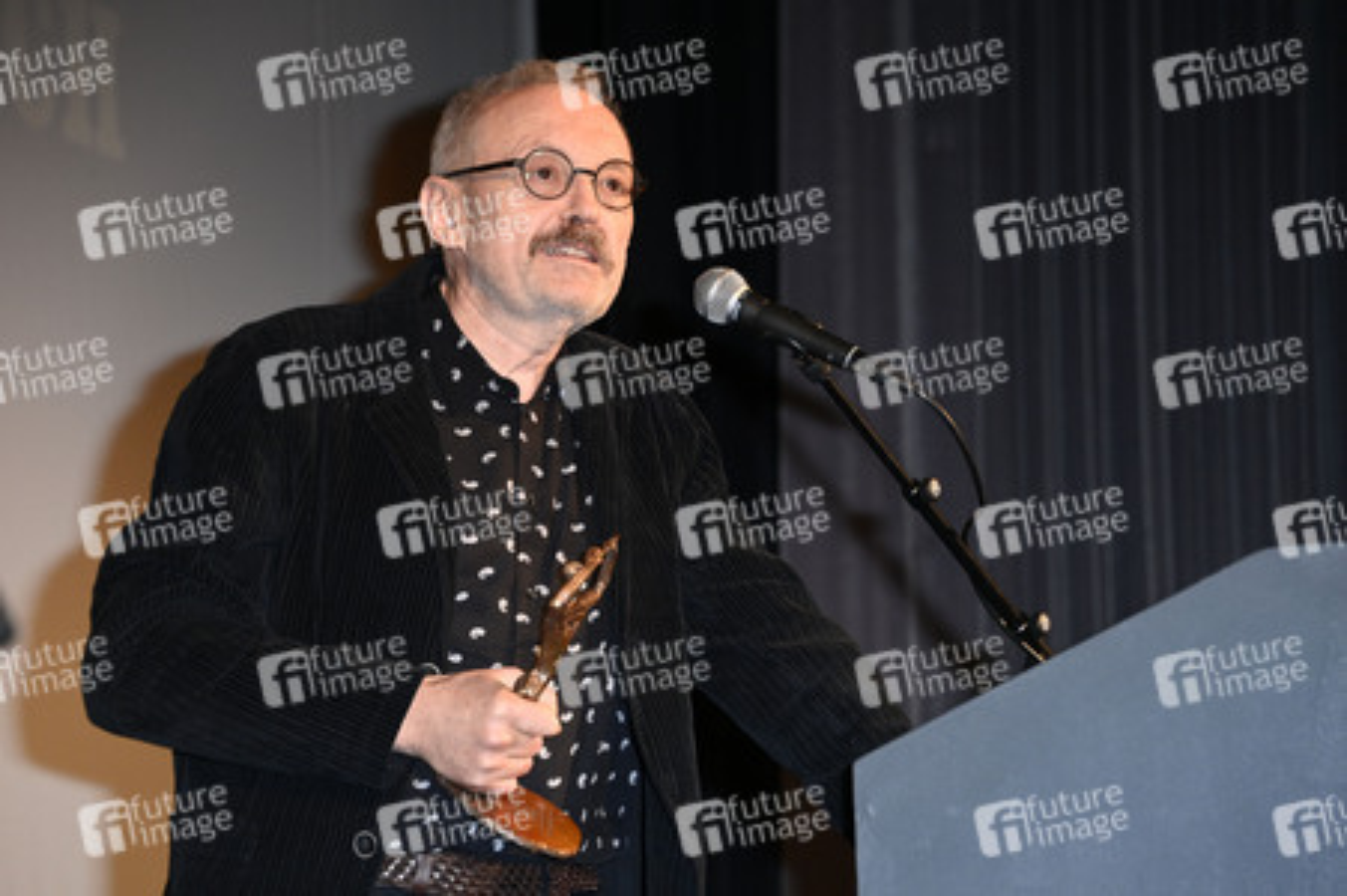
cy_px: 448
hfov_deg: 15.2
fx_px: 5047
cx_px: 674
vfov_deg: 10.1
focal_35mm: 135
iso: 2000
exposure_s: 1/125
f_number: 5.6
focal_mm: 135
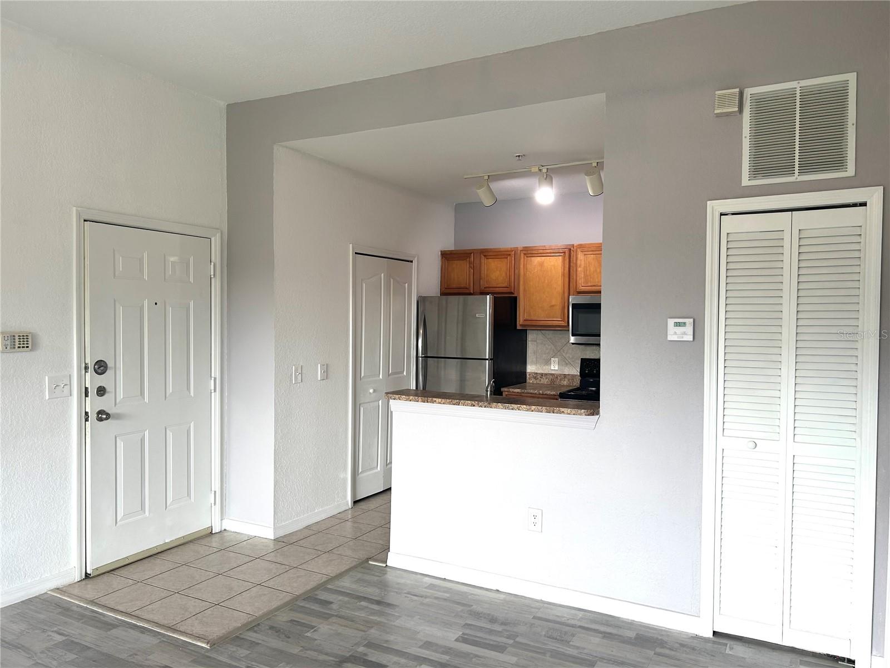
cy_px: 334
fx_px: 668
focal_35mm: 26
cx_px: 445
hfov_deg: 67.3
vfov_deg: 53.1
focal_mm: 5.7
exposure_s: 1/120
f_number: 1.5
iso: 64
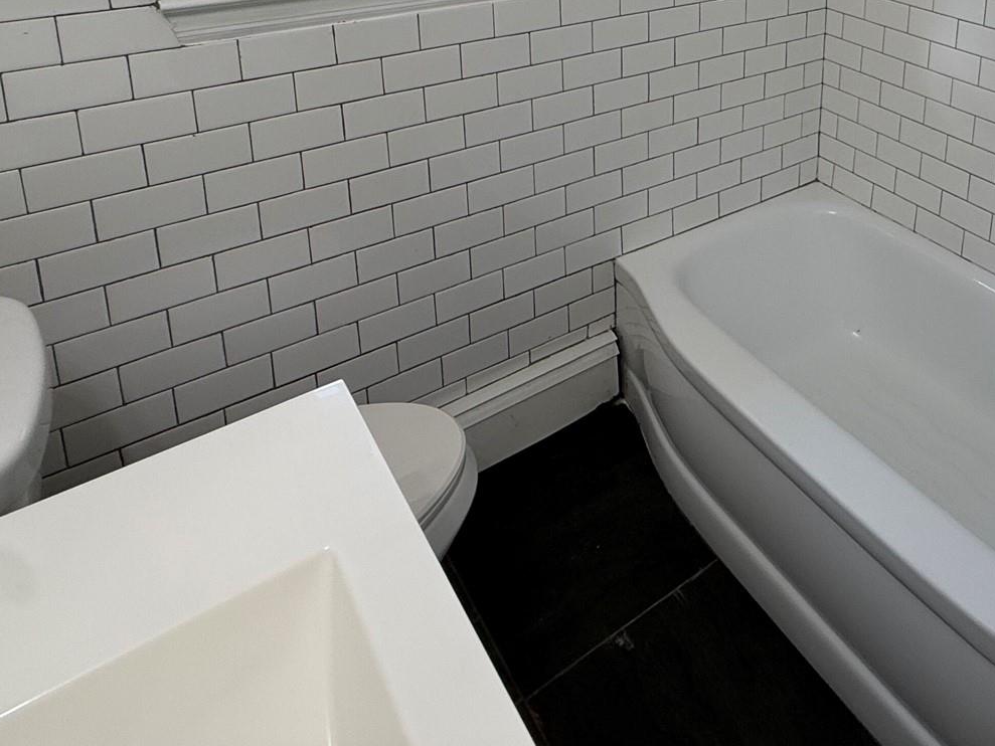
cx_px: 757
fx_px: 834
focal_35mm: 29
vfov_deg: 41.3
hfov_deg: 58.2
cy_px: -18
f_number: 2.2
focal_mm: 2.22
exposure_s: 1/120
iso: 100
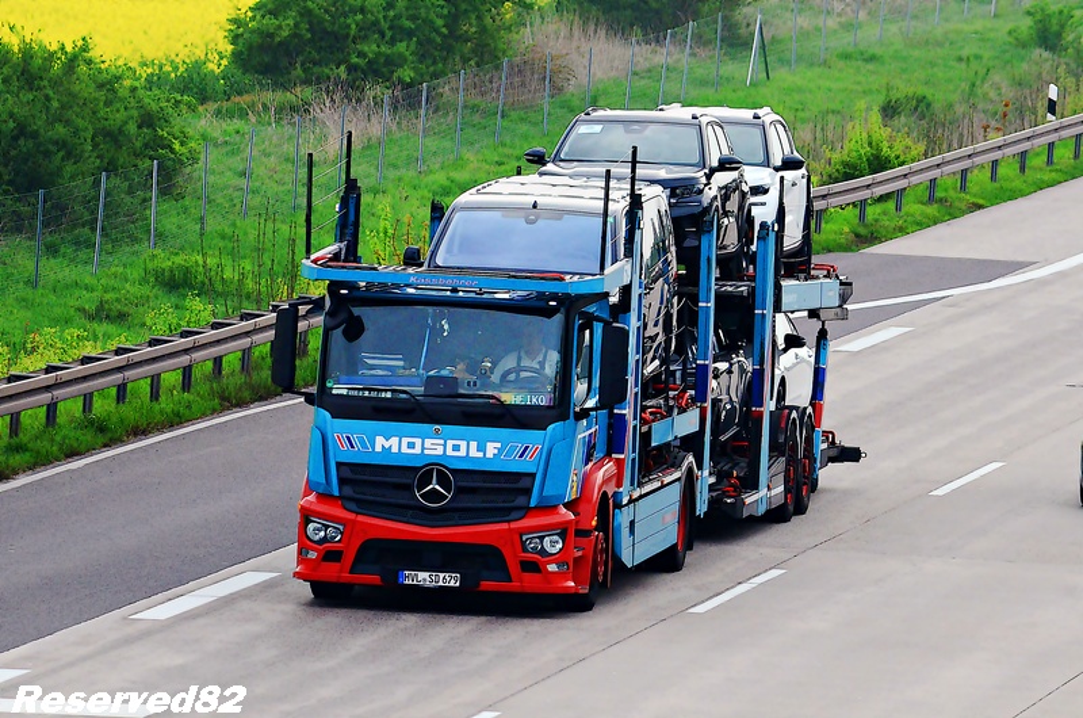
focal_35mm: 360
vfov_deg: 3.8
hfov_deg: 5.7
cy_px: 359
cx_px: 542
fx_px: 10808
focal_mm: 240
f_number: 10
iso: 1250
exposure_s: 1/800
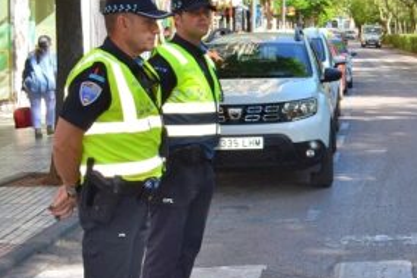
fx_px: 845
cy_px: 110
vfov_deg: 18.6
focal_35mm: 73
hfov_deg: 24.9
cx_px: 505
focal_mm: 18
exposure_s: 1/125
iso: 100
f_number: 5.6
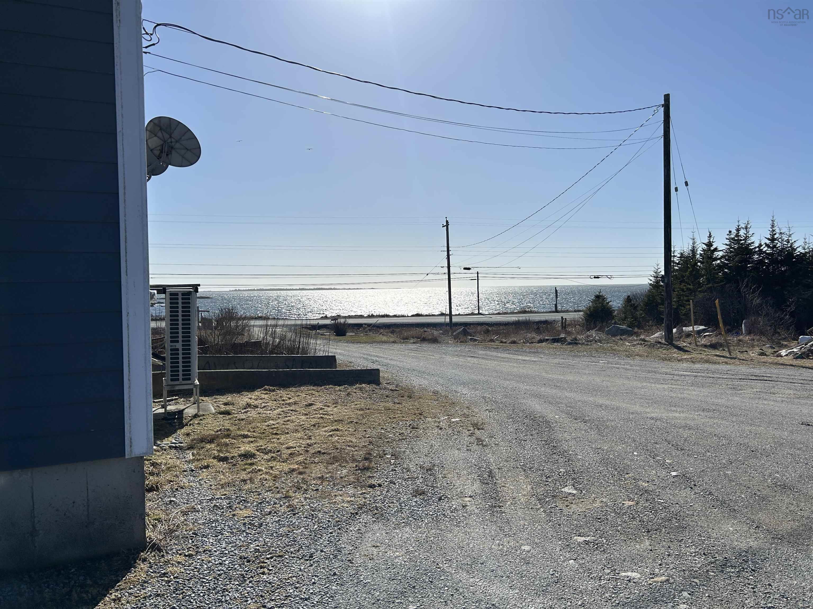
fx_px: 611
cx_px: 406
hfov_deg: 67.3
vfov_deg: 53.1
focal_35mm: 26
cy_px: 304
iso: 50
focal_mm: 5.7
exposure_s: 1/14286
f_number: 1.5
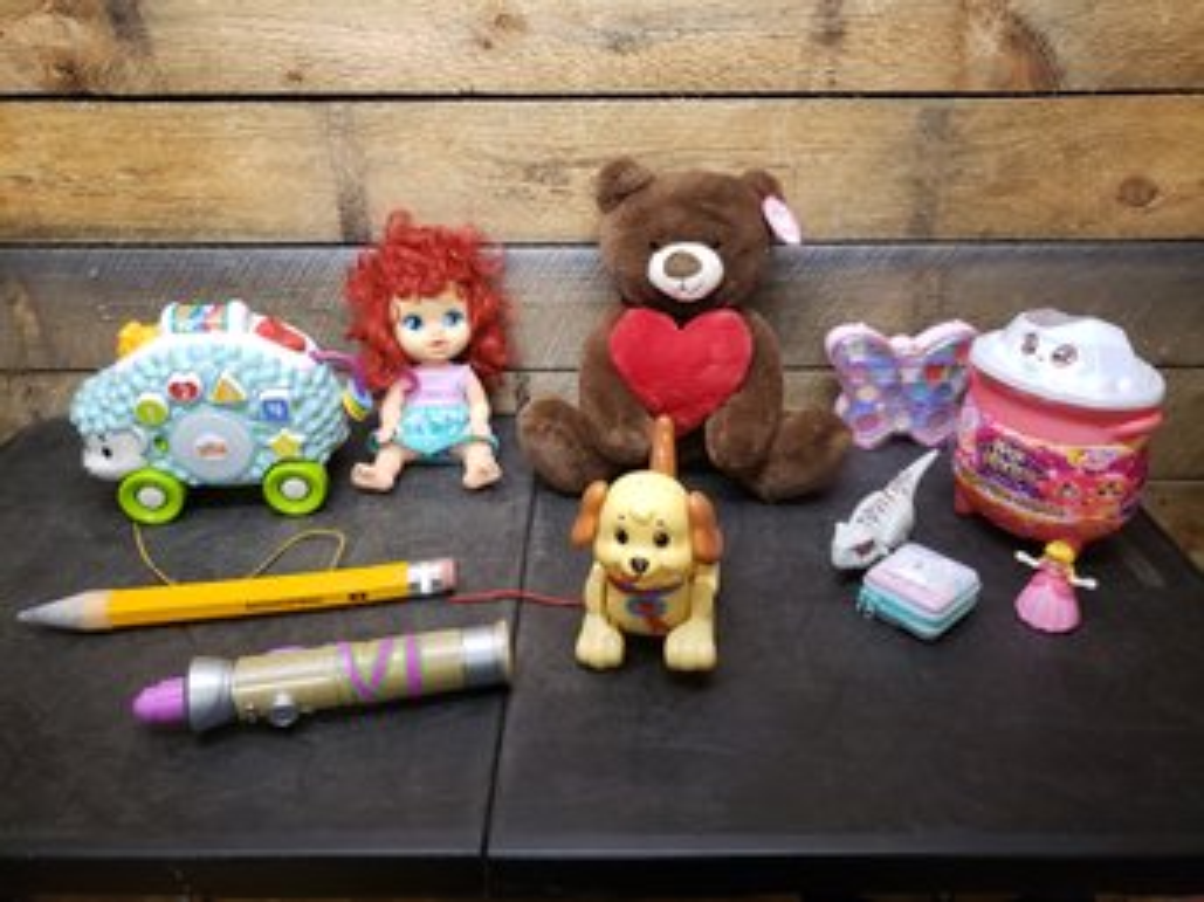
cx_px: 602
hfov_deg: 67.3
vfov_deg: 53.0
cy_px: 451
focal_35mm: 26
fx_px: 904
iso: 250
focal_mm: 4.3
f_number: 1.5
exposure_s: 1/60
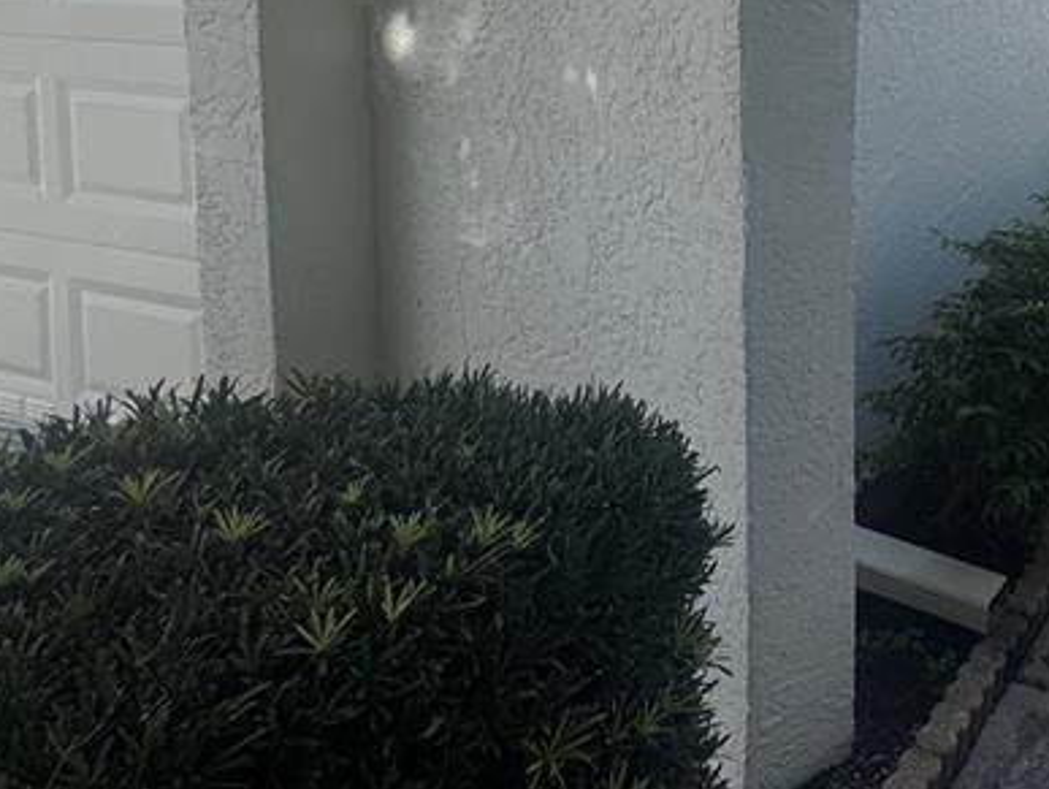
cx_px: 1068
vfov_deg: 35.6
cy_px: 30
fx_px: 1122
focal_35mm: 37
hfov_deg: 42.6
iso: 50
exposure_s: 1/1709
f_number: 2.2
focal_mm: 2.22
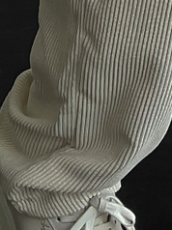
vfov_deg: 9.1
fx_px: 1294
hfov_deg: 7.4
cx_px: 297
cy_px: -336
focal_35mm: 195
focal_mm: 3
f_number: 1.8
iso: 16
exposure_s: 1/160
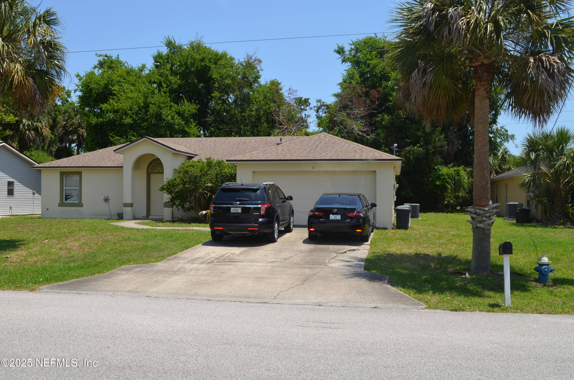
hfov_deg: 53.2
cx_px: 287
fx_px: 573
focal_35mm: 36
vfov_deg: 36.7
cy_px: 190
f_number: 10
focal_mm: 24
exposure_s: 1/200
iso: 100
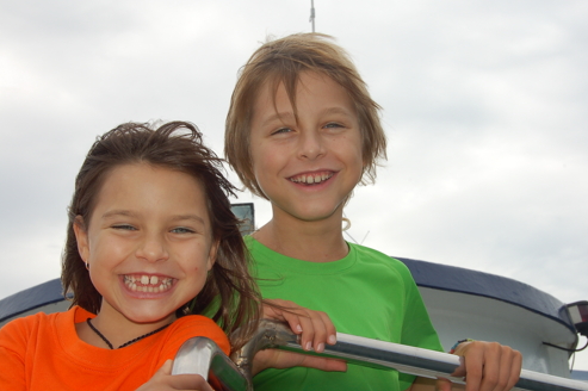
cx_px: 285
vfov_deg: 23.1
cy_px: 198
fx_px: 956
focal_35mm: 59
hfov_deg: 34.2
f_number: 18
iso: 200
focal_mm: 35
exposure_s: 1/125
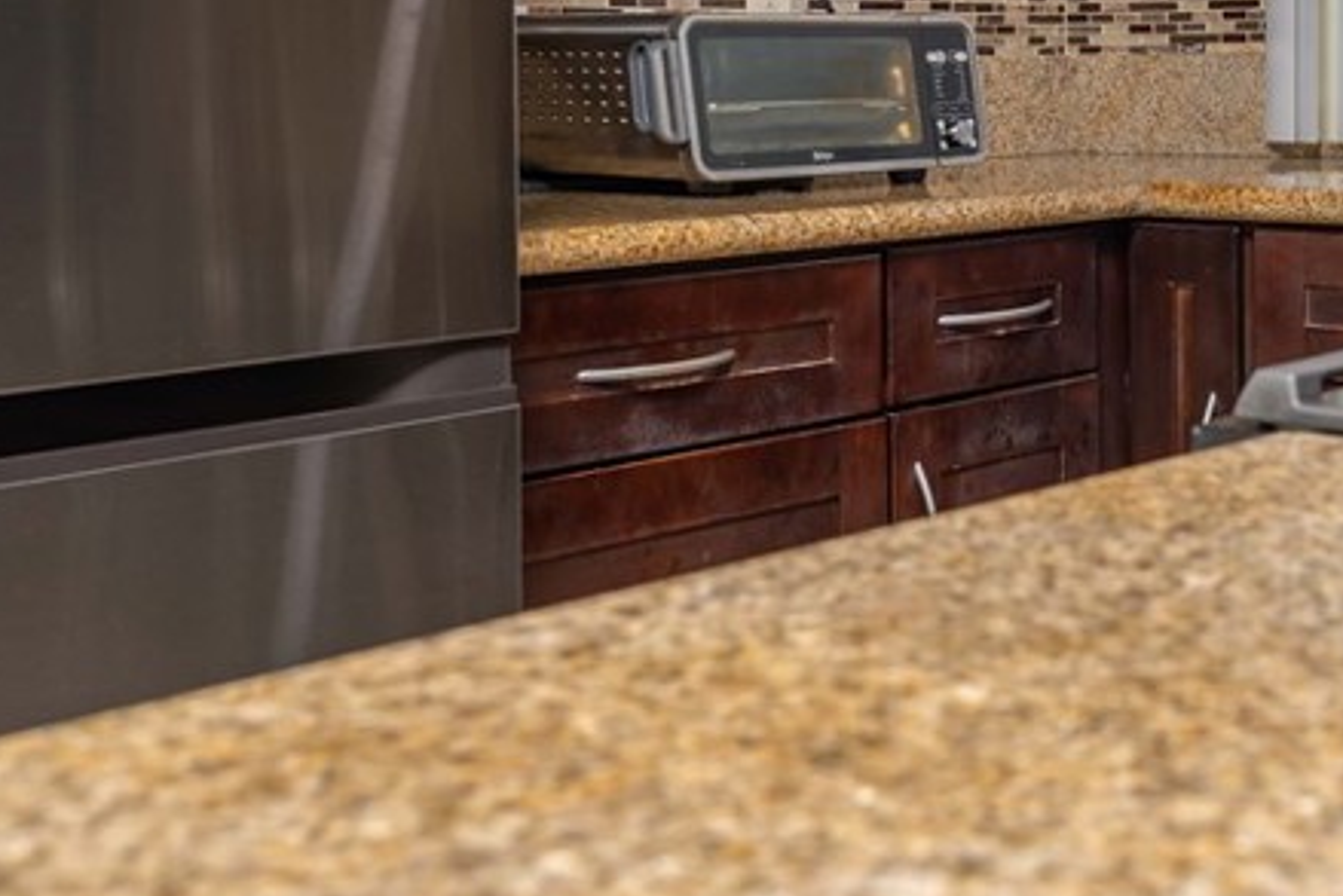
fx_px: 2090
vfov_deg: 23.9
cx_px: 1107
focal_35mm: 56
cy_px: 188
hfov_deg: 34.4
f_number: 5
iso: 250
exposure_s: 1/50
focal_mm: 24
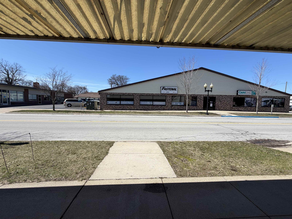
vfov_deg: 85.7
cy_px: 110
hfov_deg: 102.1
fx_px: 118
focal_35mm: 14
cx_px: 146
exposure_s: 1/809
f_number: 2.2
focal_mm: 2.22
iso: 20
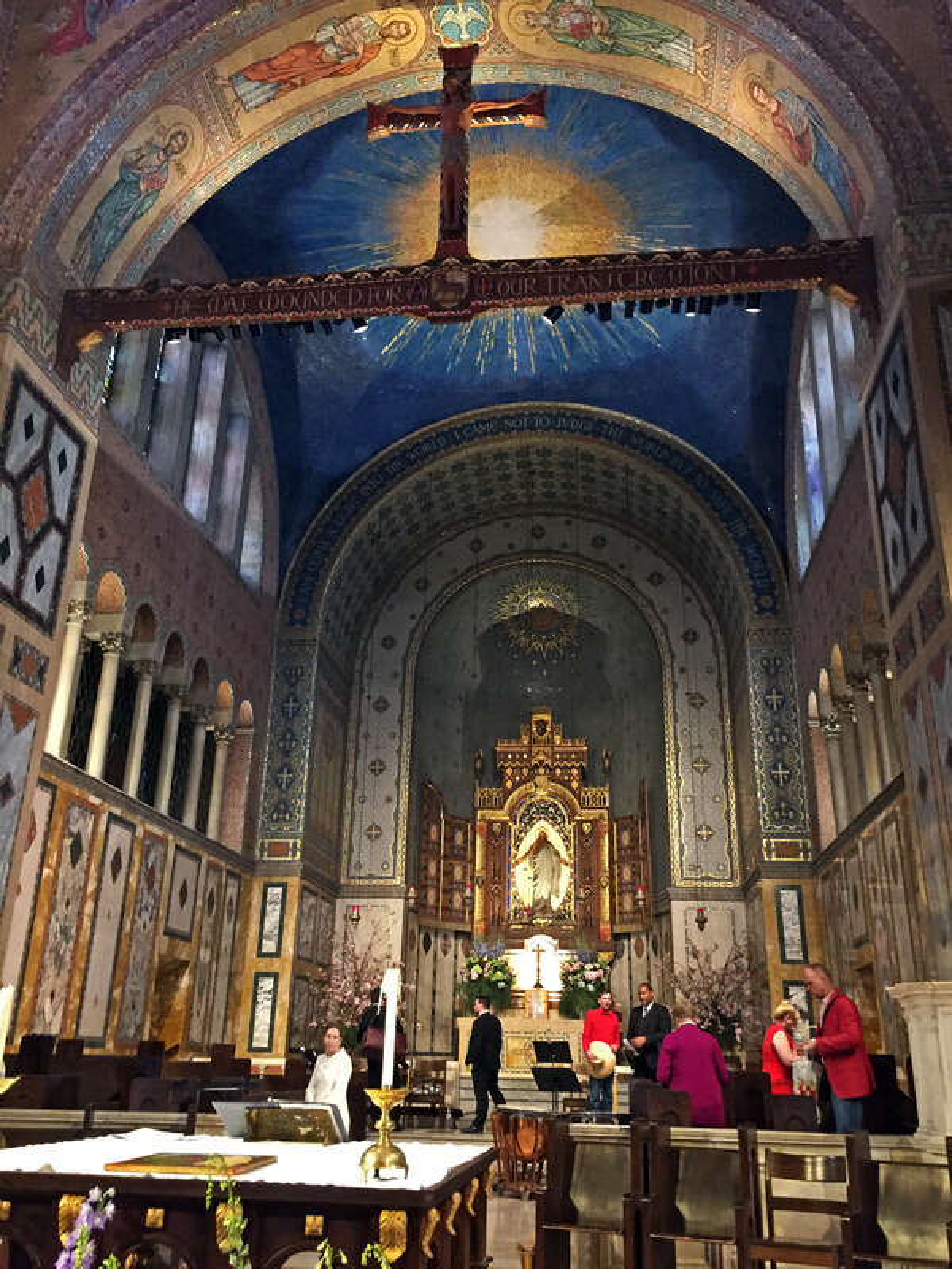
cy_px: 634
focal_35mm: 29
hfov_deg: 48.2
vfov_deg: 61.7
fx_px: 1063
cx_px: 476
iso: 250
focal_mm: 4.15
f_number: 2.2
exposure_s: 1/15
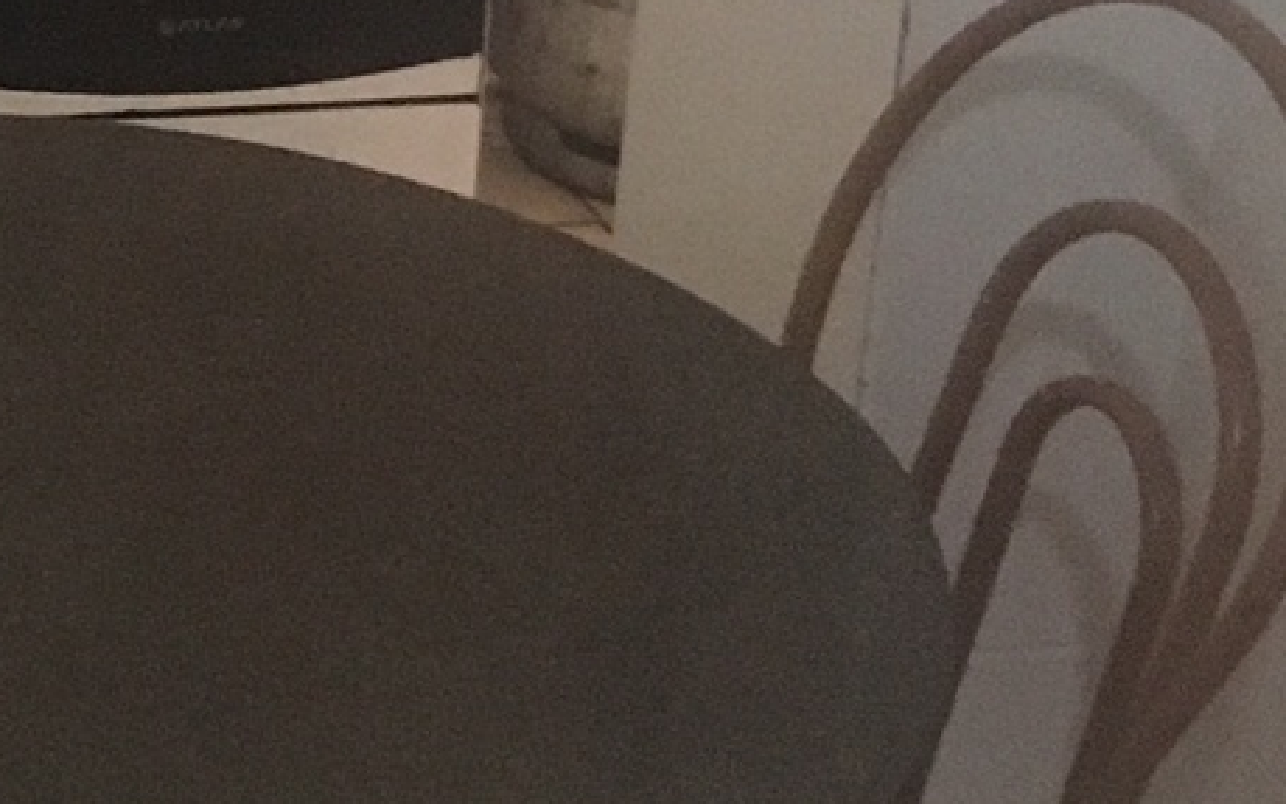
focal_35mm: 135
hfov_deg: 14.1
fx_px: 4732
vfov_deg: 9.4
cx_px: -827
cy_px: -406
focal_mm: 4.15
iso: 200
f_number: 2.2
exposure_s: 1/30
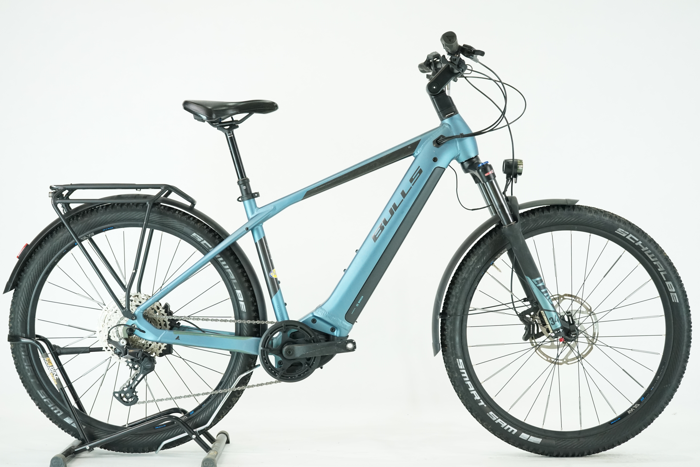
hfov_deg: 32.4
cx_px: 350
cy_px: 234
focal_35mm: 62
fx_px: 1205
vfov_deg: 21.9
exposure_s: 1/200
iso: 2500
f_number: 5.6
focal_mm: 62
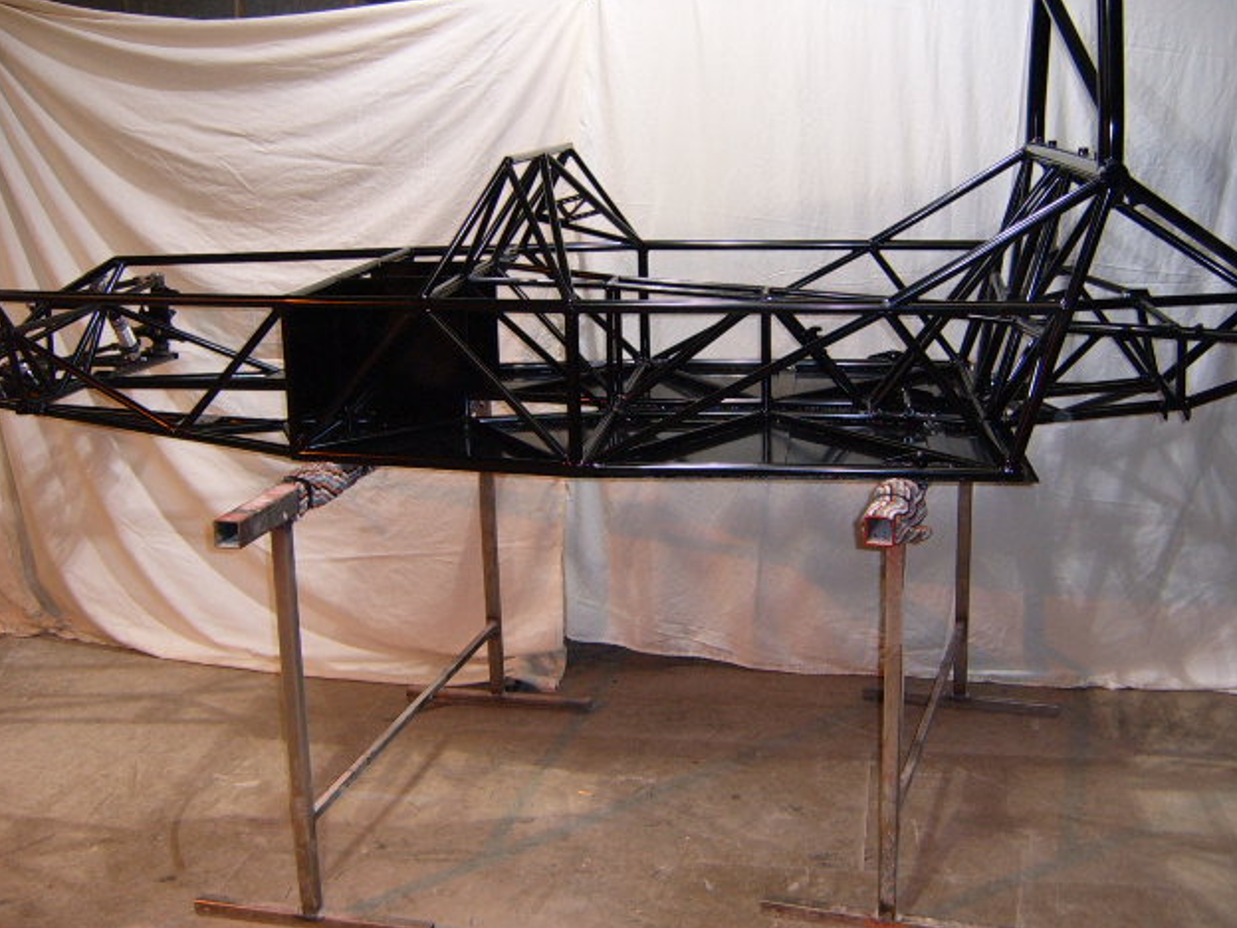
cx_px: 611
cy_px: 454
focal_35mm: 39
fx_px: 1394
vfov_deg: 36.8
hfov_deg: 47.9
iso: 141
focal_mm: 5.8
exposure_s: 1/30
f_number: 2.8
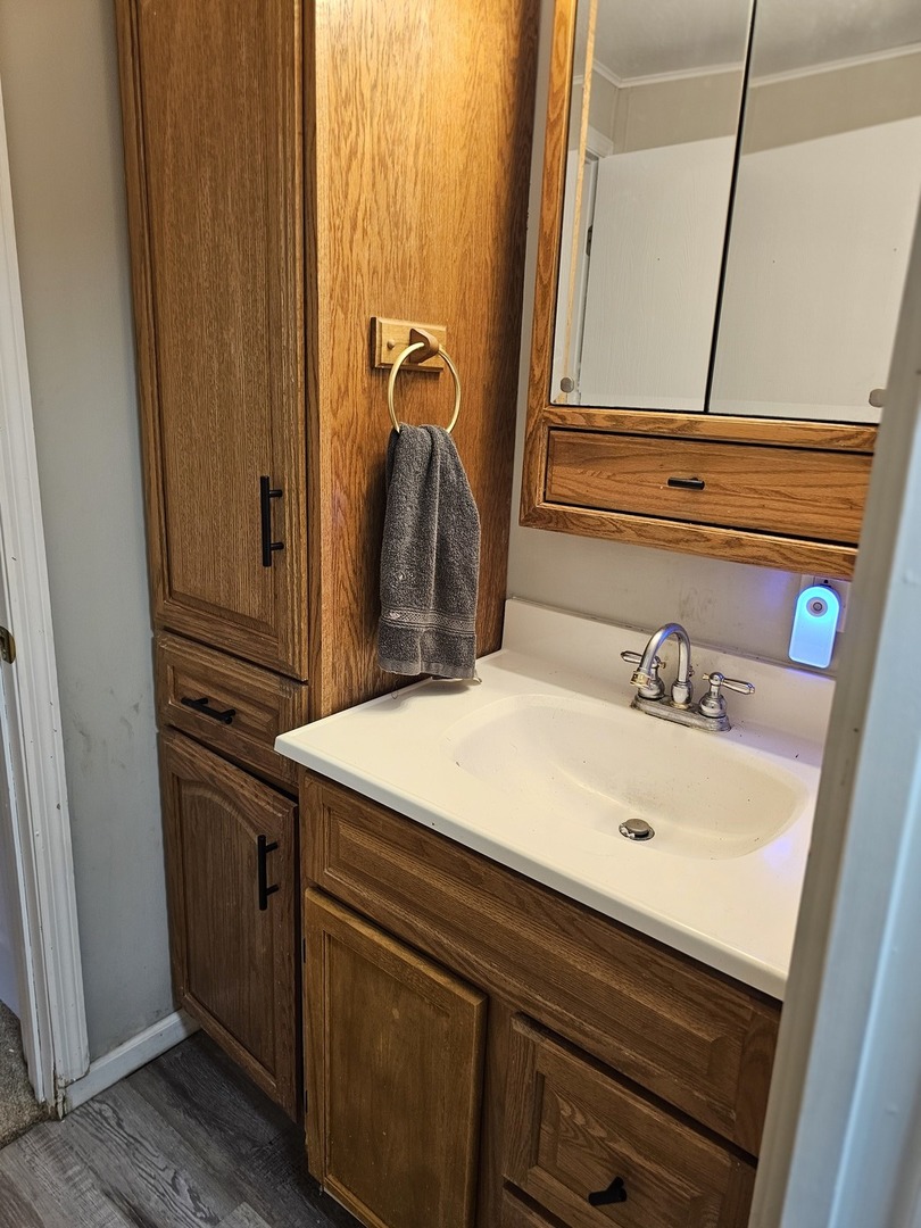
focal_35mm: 23
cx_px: 460
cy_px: 614
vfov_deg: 73.9
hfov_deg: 58.9
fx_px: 816
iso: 200
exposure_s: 1/120
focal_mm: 6.3
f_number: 1.7
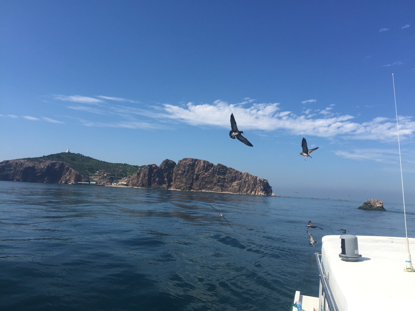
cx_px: 208
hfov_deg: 61.7
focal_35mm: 29
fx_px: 348
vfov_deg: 48.2
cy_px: 156
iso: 32
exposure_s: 1/2825
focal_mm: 4.15
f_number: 2.2
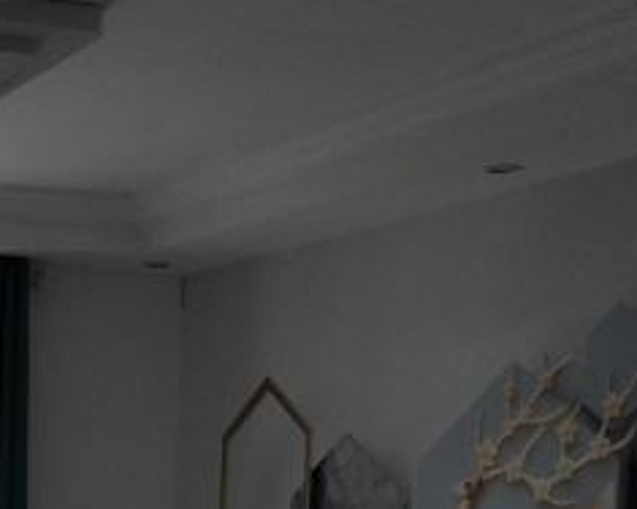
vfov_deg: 16.9
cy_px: 753
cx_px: -103
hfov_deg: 21.5
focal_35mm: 83
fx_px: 1565
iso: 157
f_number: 1.7
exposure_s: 1/50
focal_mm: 4.27
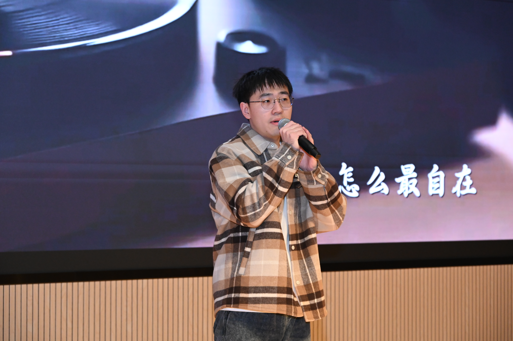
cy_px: 170
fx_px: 1267
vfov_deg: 15.3
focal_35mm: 89
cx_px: 256
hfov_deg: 22.9
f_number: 6.3
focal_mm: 89
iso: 5600
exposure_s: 1/100
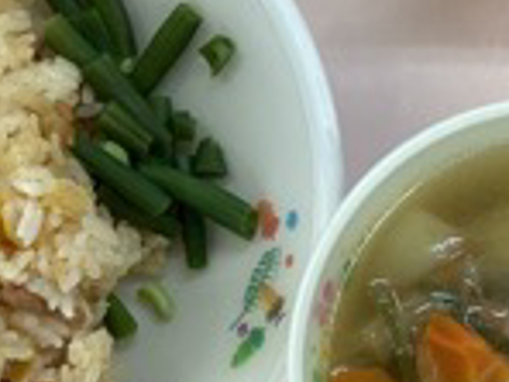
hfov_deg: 20.8
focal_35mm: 94
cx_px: 158
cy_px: 134
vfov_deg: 15.7
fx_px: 1382
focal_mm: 3.3
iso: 80
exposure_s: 1/100
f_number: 2.4
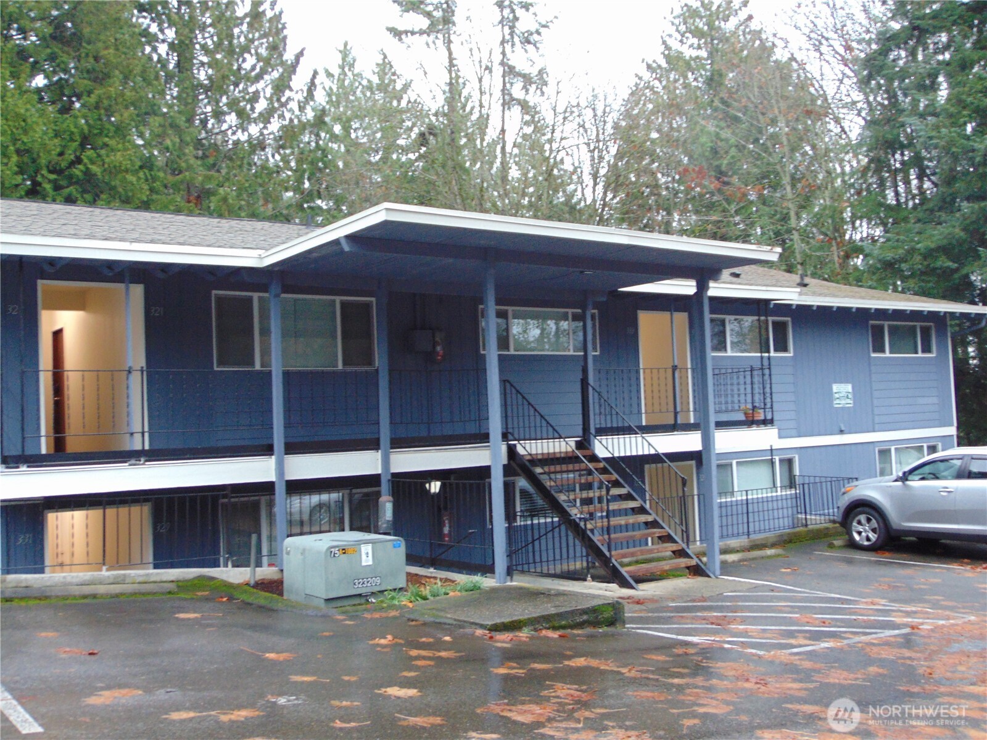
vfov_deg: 40.7
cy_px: 370
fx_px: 998
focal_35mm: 35
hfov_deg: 52.6
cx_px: 494
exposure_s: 1/30
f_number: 3.2
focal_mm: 6.3
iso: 200
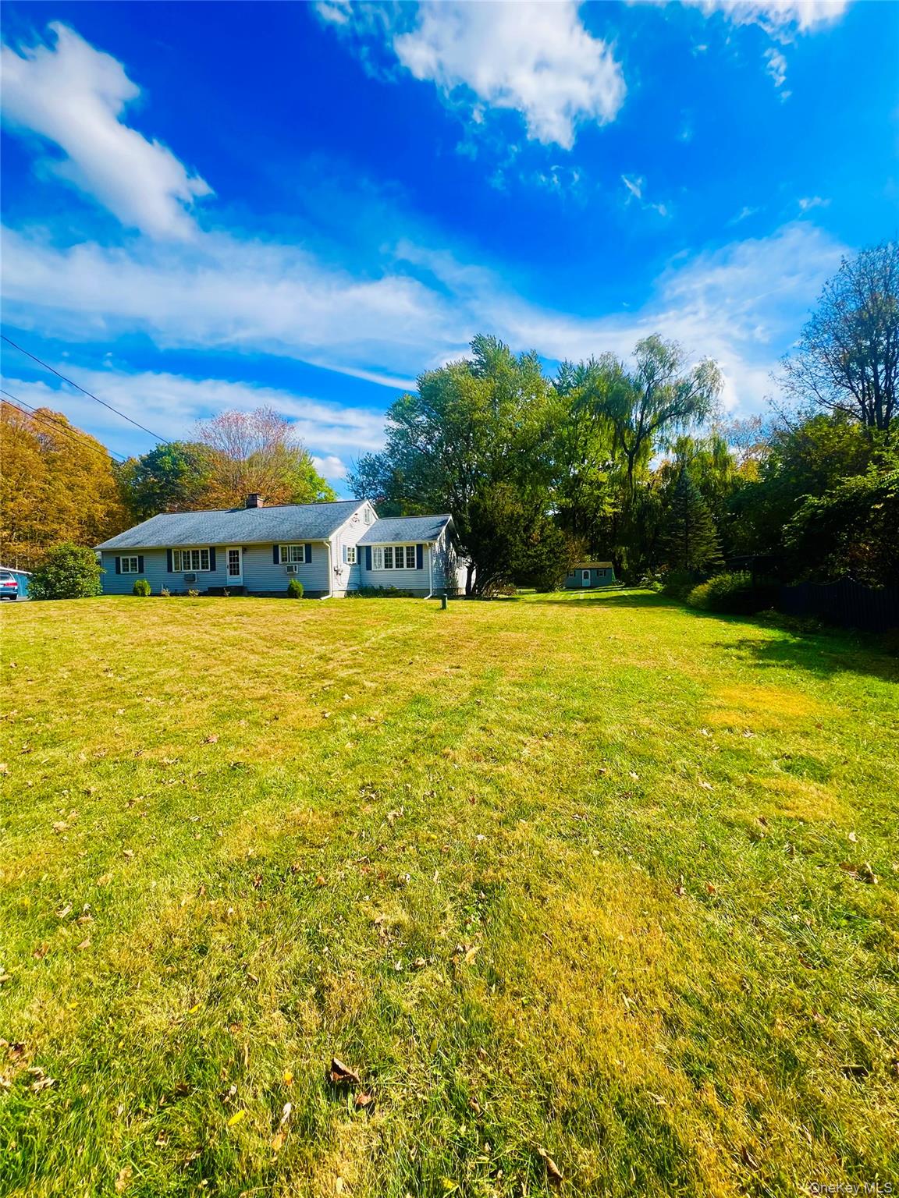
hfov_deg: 89.9
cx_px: 450
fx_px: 450
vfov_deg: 106.2
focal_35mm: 13
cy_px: 599
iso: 32
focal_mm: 1.57
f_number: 1.8
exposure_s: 1/1206
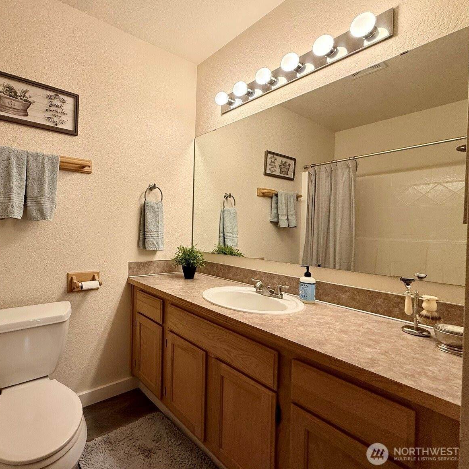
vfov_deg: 84.0
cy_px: 229
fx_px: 261
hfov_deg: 80.6
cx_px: 149
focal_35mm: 17
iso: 125
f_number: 2.2
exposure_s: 1/120
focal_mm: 2.22
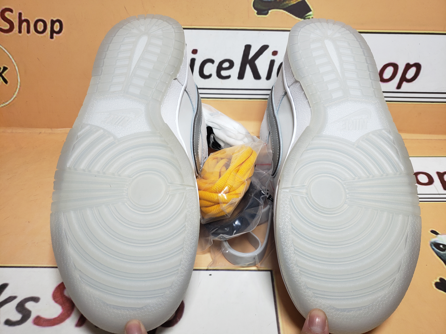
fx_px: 335
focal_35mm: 26
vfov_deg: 53.1
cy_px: 167
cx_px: 223
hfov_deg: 67.3
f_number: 1.5
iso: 50
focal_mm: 4.3
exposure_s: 1/627
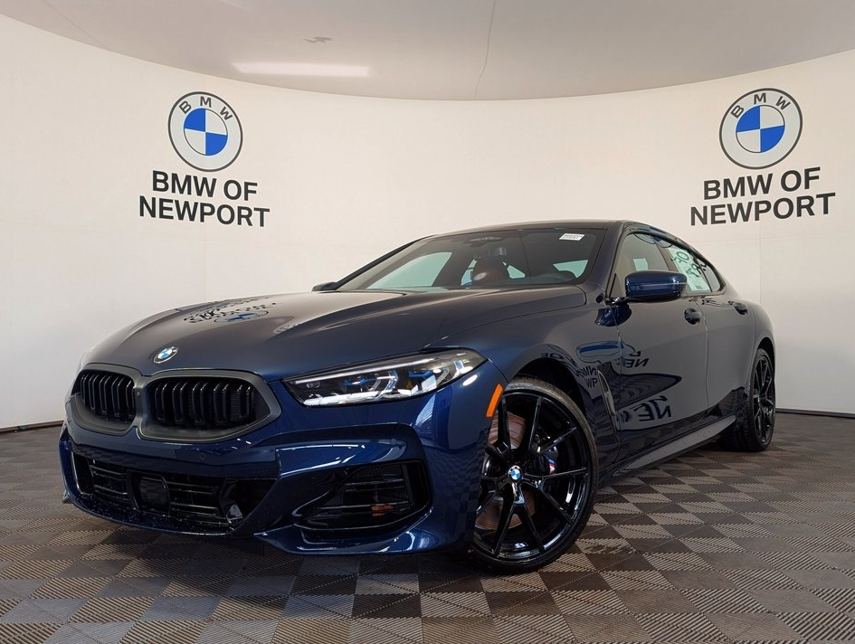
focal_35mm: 26
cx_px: 400
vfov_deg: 53.2
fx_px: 643
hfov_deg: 67.1
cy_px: 313
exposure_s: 1/120
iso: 48
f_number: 1.68
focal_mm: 6.9
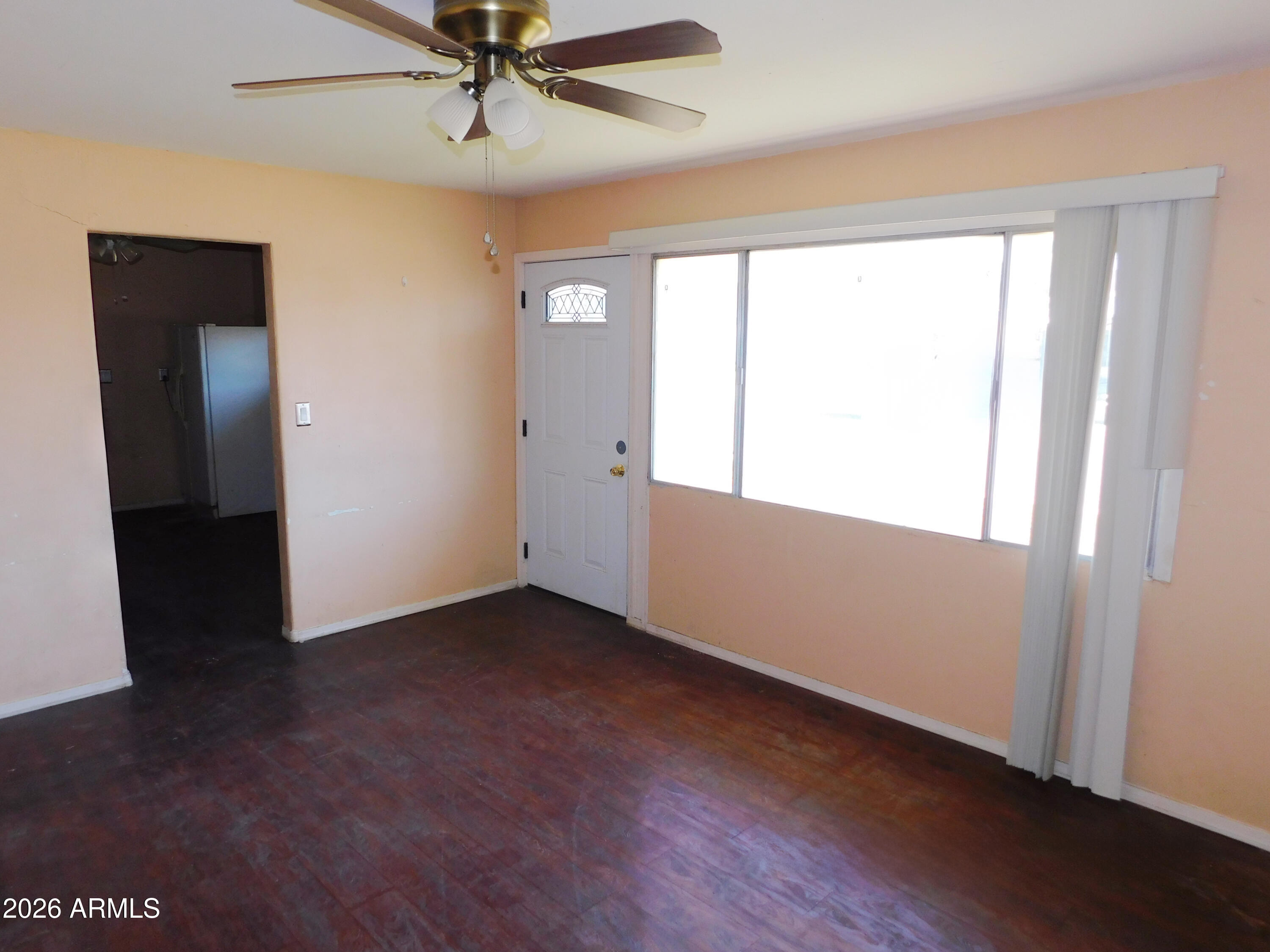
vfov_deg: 58.9
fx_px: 844
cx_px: 635
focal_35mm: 23
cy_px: 476
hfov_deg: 73.9
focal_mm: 4
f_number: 3
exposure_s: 1/60
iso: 125
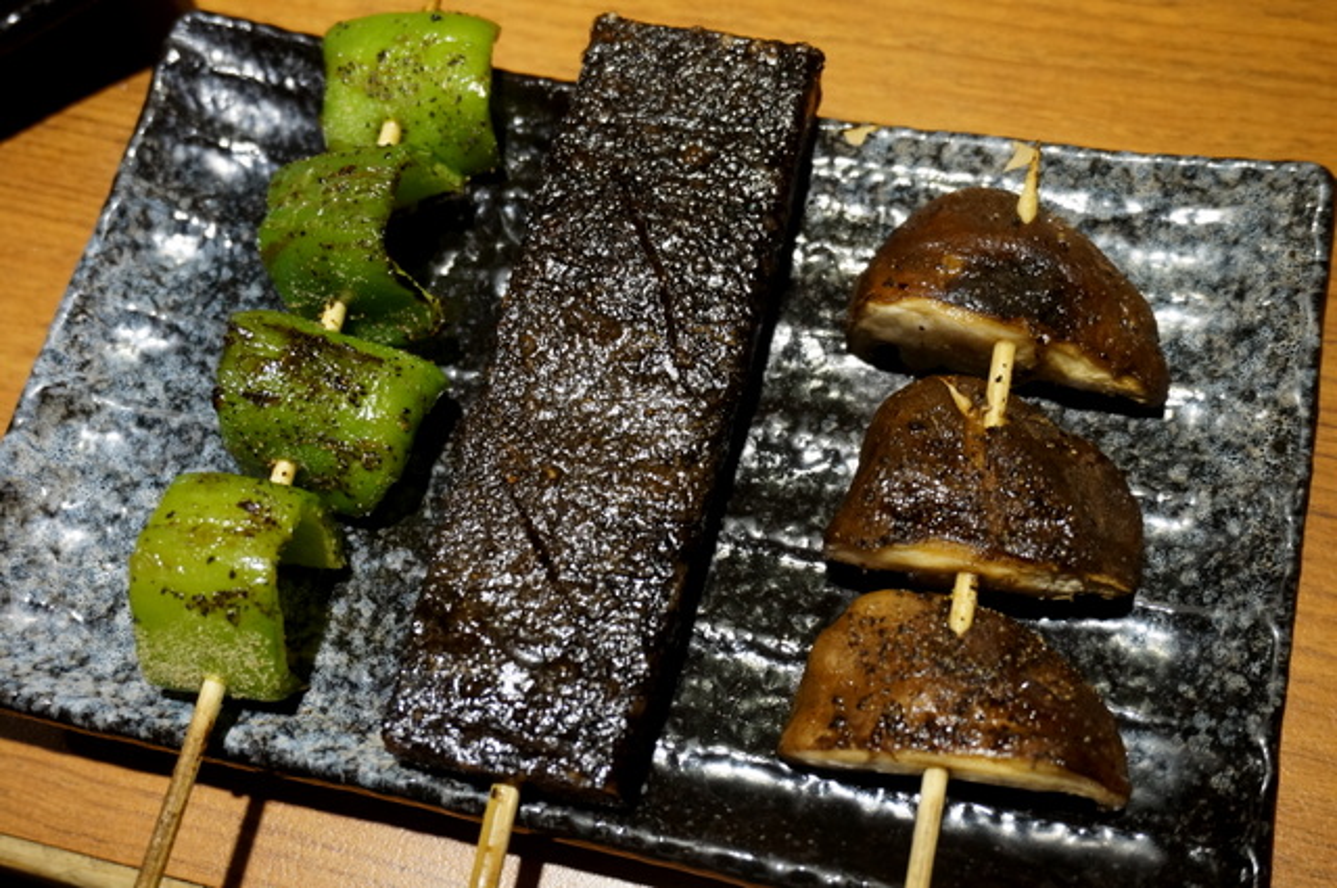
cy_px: 444
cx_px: 668
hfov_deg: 48.0
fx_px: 1502
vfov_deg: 32.9
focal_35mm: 40
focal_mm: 27
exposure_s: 1/60
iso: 1000
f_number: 4.5
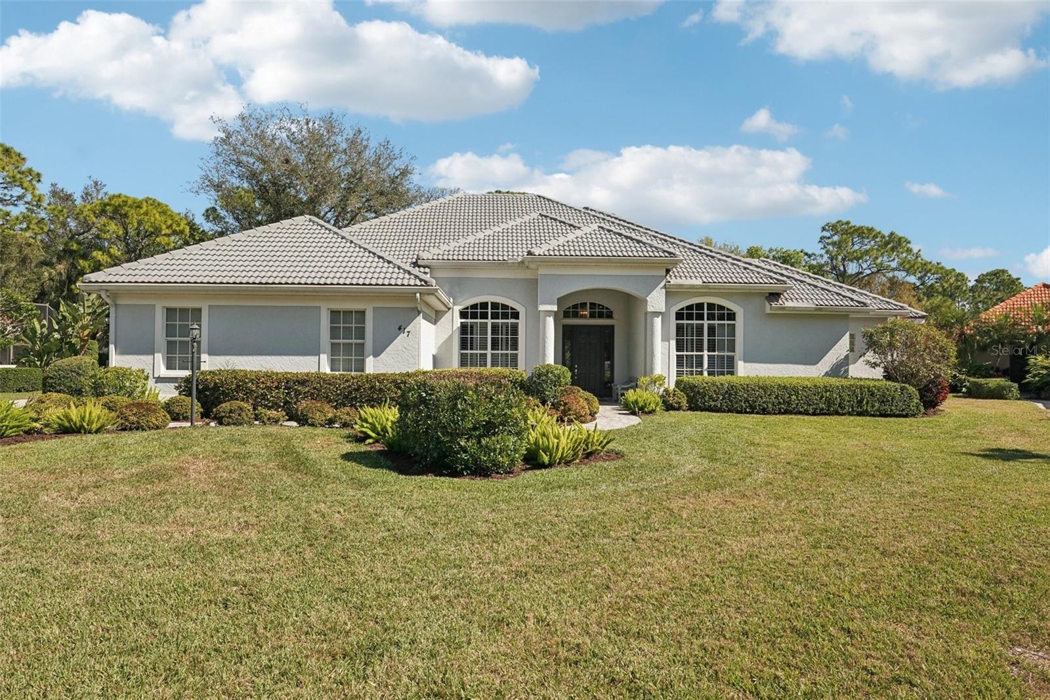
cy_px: 350
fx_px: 700
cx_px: 525
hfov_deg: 73.8
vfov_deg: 53.1
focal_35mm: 24
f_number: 8
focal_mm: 24
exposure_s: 1/1000
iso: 400
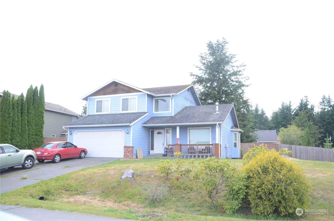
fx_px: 278
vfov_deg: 43.4
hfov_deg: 62.0
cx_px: 167
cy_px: 110
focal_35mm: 30
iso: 100
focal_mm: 20
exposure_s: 1/160
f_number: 5
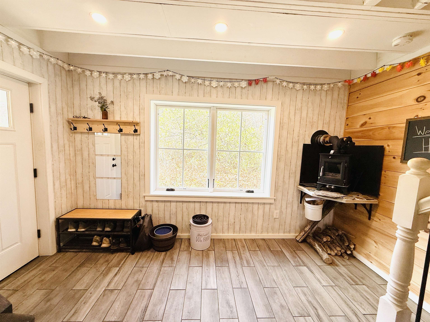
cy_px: 161
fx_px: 174
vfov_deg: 85.7
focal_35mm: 14
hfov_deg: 102.1
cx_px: 215
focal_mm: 2.22
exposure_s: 1/120
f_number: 2.2
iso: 50
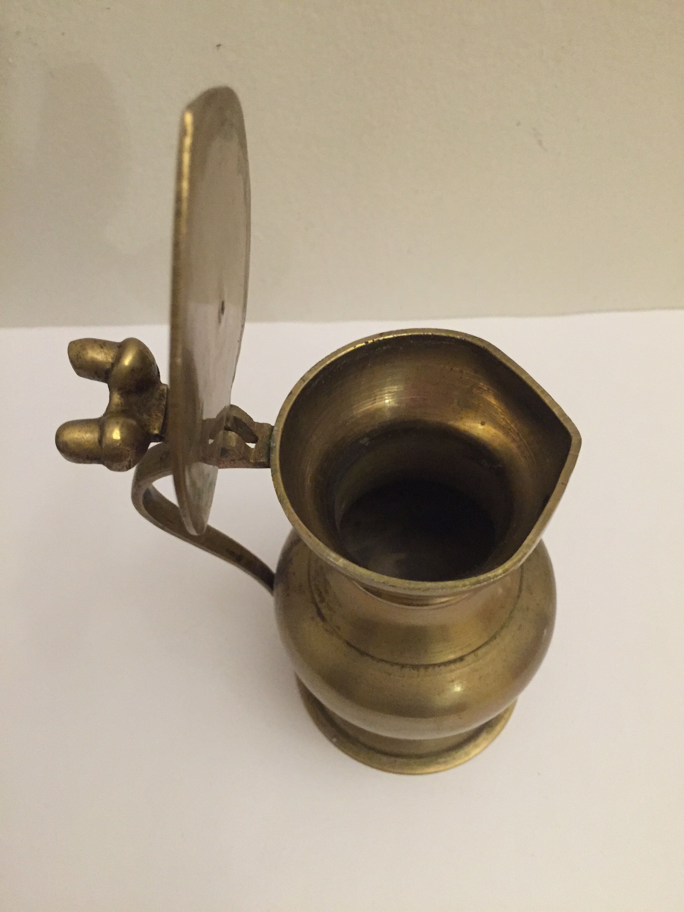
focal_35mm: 29
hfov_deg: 48.2
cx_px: 342
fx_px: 764
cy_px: 456
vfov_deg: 61.7
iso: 320
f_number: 2.2
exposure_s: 1/17
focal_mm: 4.15
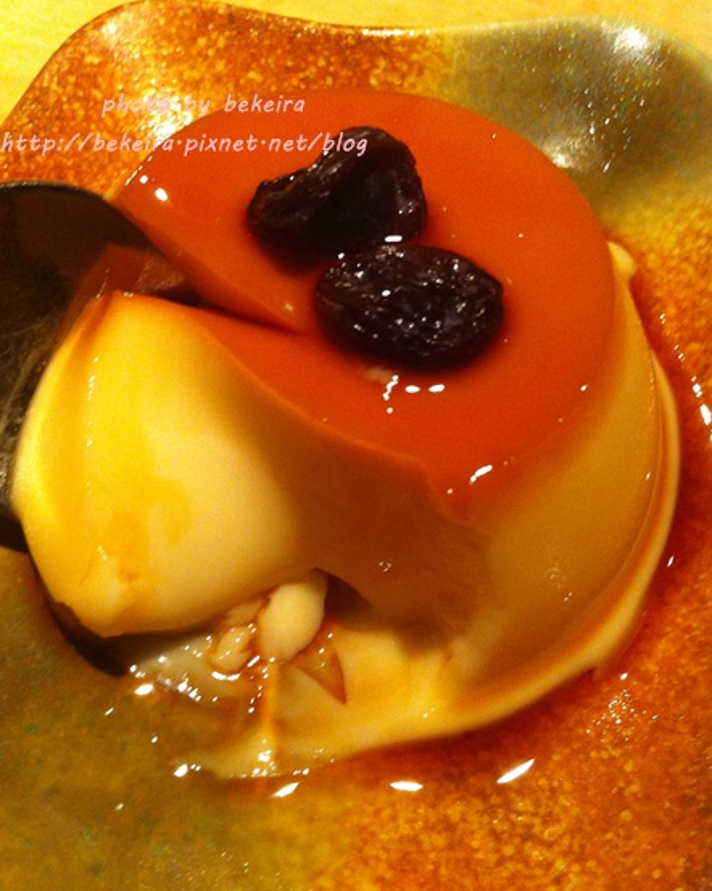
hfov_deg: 40.1
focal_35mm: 37
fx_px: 975
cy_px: 458
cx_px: 353
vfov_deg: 49.1
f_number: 2.8
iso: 250
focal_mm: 3.85
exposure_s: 1/15
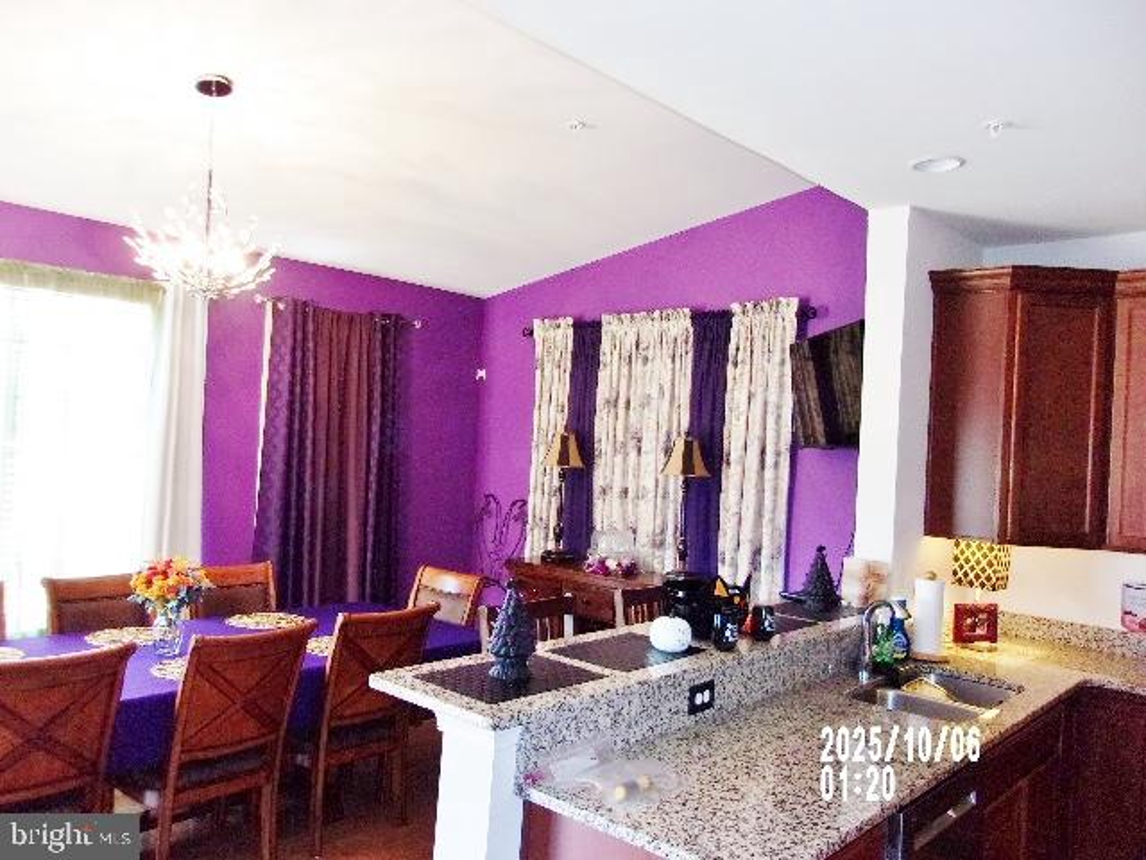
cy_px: 430
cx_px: 573
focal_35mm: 27
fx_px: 894
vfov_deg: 51.4
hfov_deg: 65.3
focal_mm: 4.9
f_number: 3
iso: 200
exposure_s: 1/34
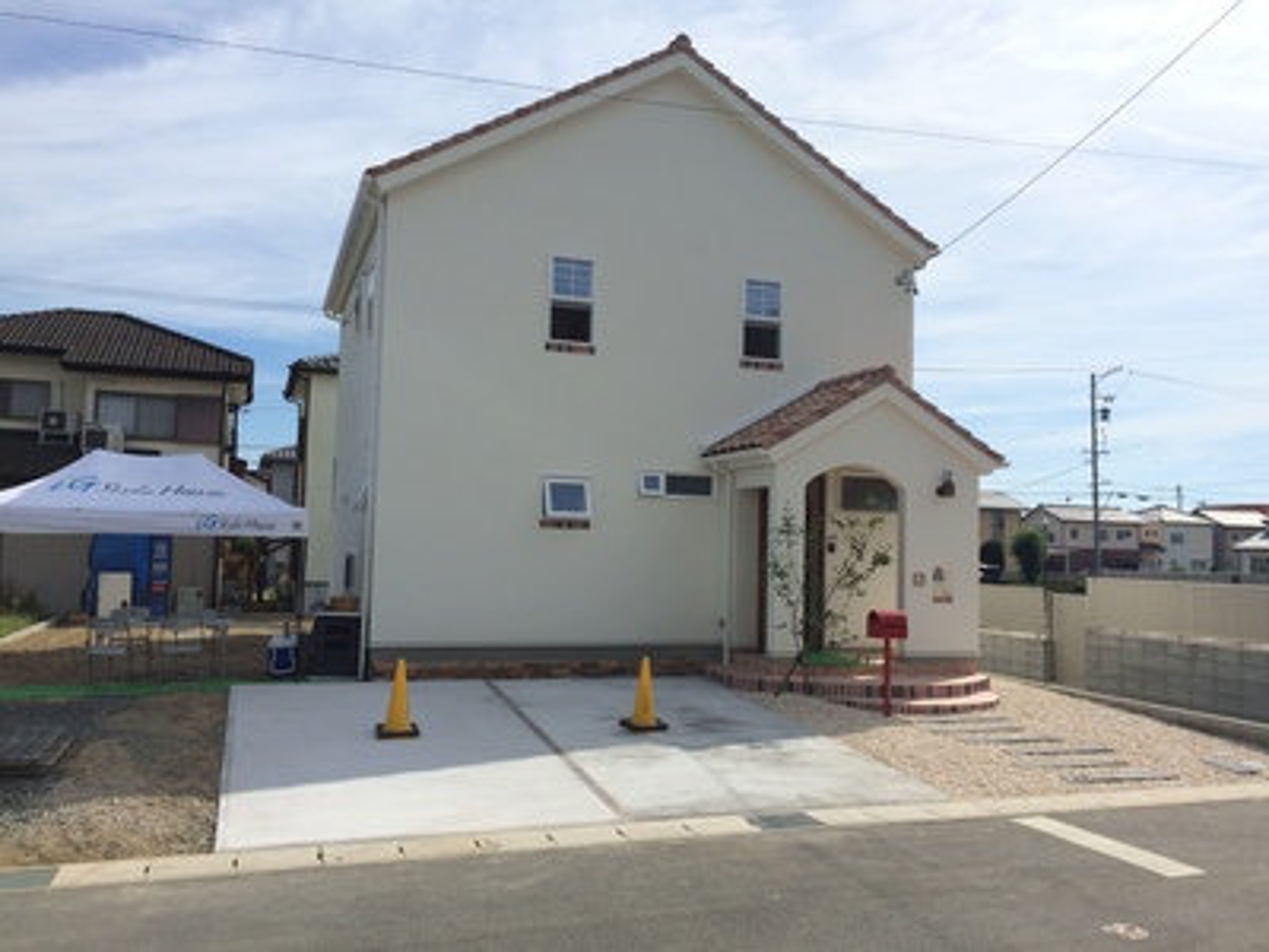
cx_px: 634
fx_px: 1063
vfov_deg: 48.2
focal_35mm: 29
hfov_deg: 61.7
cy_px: 476
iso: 32
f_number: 2.2
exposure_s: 1/3165
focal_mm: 4.15
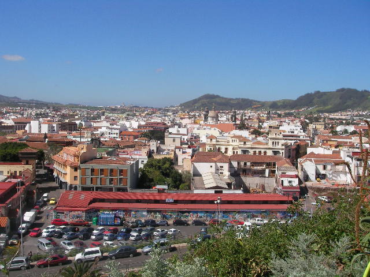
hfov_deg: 49.0
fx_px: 406
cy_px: 138
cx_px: 185
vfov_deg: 37.7
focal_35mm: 38
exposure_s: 1/373
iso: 50
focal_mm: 6.3
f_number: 6.6
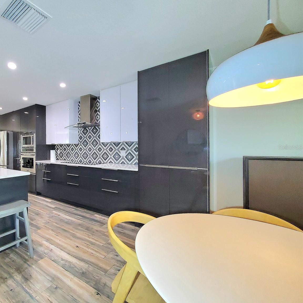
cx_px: 92
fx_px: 158
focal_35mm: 16
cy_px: 147
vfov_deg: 87.4
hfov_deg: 83.3
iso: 250
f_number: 2.2
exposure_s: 1/60.2
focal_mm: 1.8
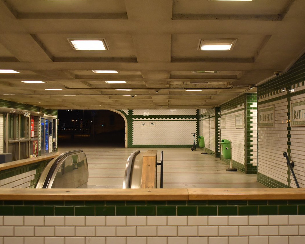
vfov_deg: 29.7
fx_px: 460
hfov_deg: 36.5
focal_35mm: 51
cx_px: 181
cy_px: 121
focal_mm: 30
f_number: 4.2
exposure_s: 1/125
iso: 1400
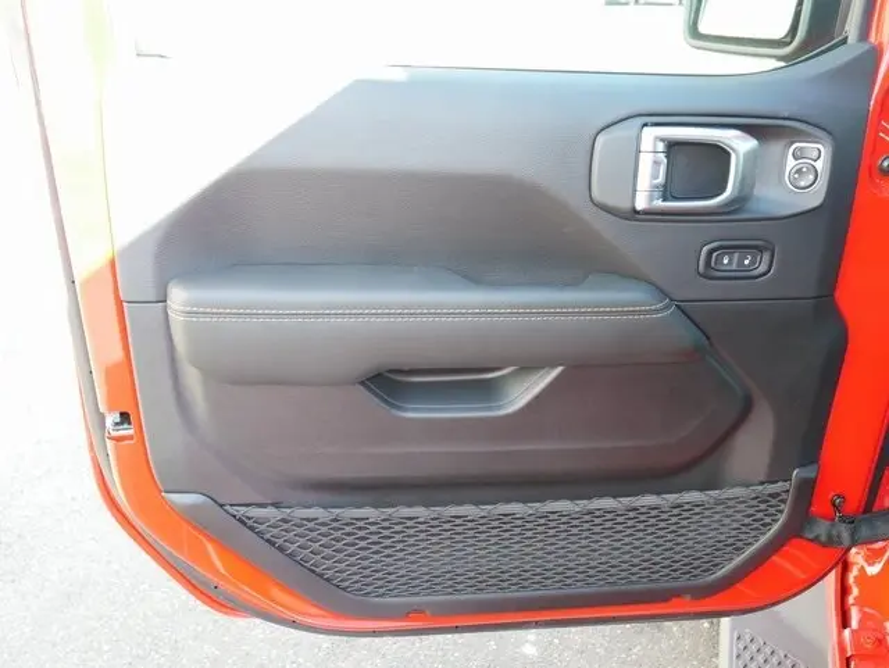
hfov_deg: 56.8
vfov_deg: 44.2
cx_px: 444
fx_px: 822
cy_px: 334
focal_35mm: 32
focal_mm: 16
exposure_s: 1/15
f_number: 5.6
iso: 200
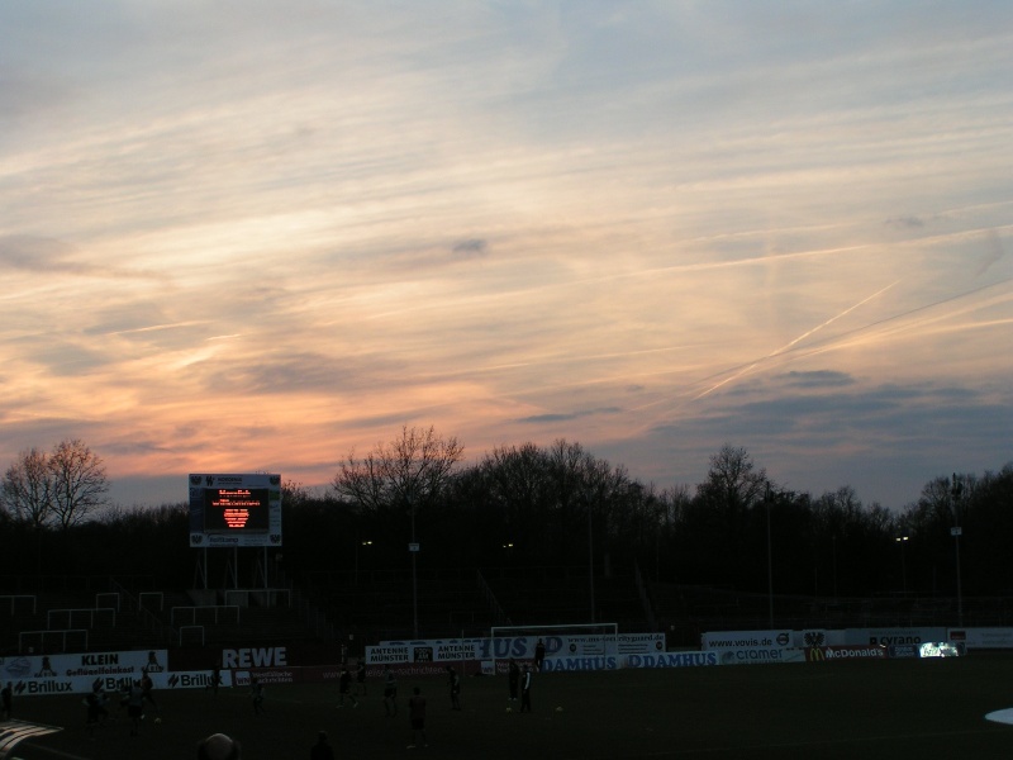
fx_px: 1990
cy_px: 380
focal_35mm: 68
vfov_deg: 21.6
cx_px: 506
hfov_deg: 28.6
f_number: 4.5
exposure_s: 1/125
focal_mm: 10.5
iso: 50
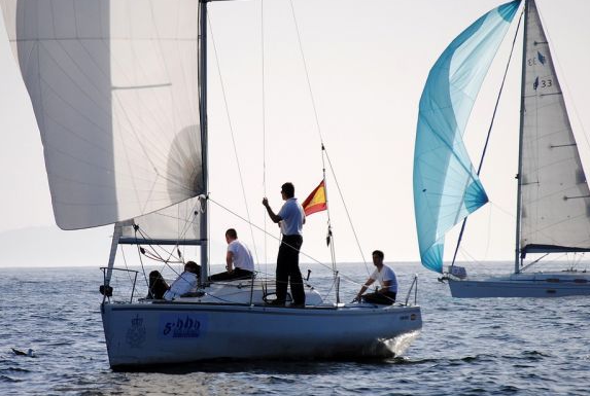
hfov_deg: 6.1
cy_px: 220
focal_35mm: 335
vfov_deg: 4.1
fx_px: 5503
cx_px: 246
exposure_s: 1/2000
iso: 180
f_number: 5.6
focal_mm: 160
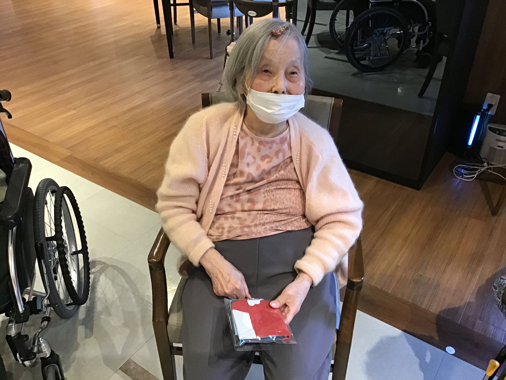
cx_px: 253
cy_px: 190
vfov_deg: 45.4
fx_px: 453
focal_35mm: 31
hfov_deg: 58.4
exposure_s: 1/30
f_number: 2.4
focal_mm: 3.3
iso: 125
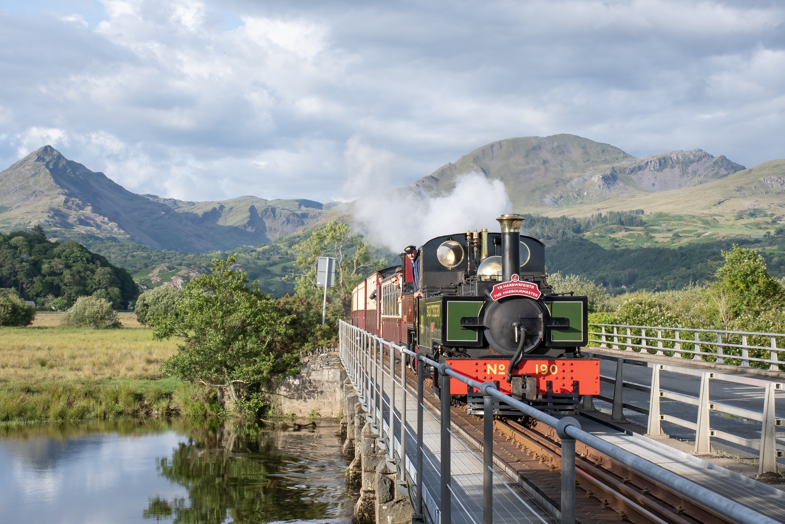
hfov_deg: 27.0
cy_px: 262
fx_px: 1635
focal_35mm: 75
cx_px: 392
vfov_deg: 18.2
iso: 400
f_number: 11
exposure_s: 1/500
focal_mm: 50
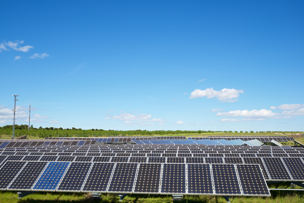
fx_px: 321
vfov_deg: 35.1
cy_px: 102
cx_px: 152
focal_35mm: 38
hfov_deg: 50.7
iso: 100
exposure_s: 1/200
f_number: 11
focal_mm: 38
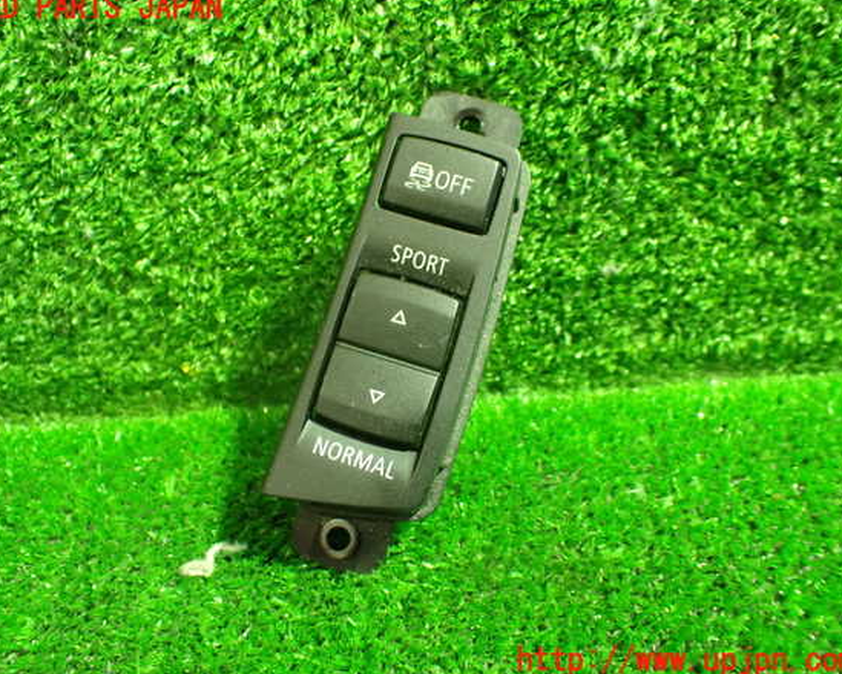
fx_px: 797
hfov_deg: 55.7
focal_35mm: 32
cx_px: 403
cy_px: 335
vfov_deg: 45.8
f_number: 2.3
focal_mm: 5.4
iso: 800
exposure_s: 1/30
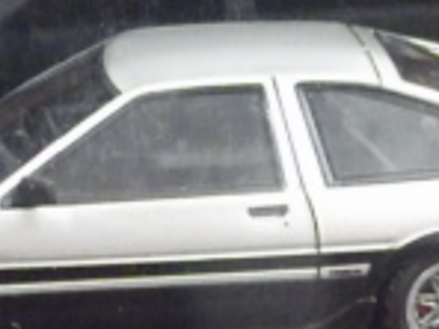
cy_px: 145
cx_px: 59
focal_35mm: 216
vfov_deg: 6.9
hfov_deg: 9.1
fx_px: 2739
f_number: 3.8
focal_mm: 9
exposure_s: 1/25
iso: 1600
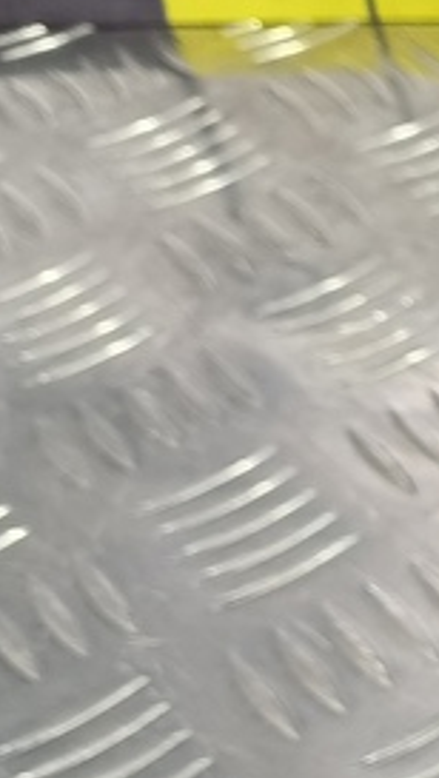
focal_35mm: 94
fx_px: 1941
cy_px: 684
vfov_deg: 22.2
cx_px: 1314
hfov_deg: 9.8
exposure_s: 1/50
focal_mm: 4.11
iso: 143
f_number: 1.6
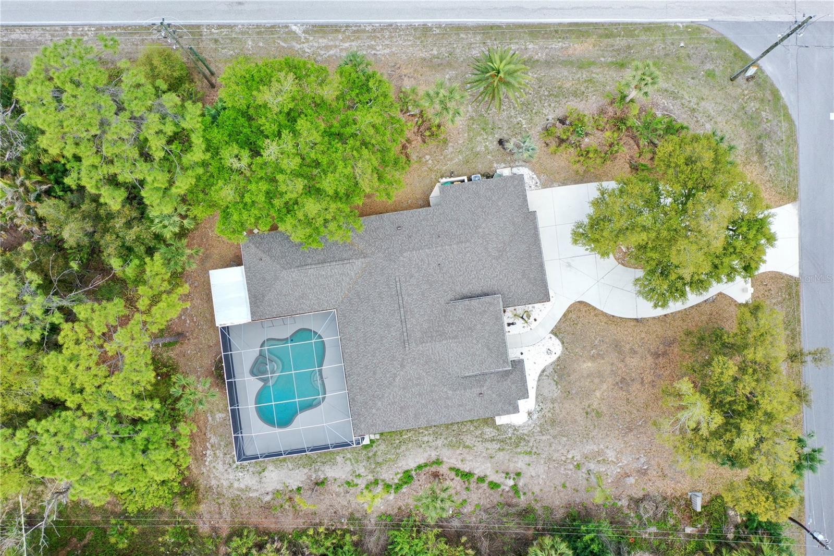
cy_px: 278
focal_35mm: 28
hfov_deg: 65.5
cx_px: 417
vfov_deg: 46.4
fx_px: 648
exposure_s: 1/200
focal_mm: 10.26
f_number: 4.5
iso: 100
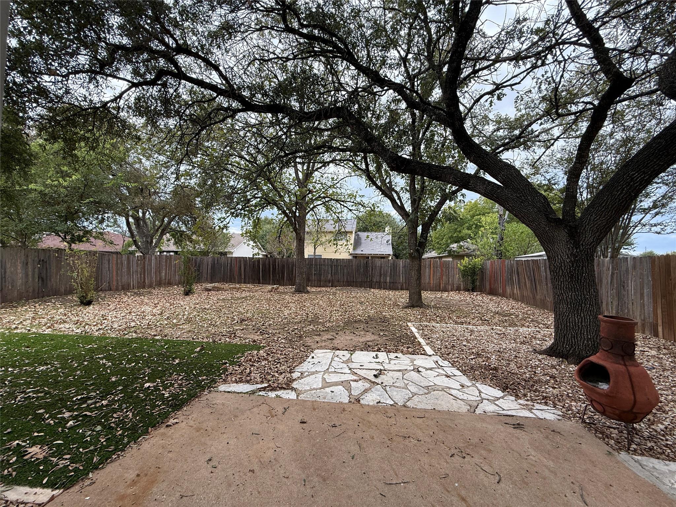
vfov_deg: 85.7
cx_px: 338
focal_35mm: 14
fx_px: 273
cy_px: 254
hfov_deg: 102.1
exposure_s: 1/405
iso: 64
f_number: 2.2
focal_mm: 2.22
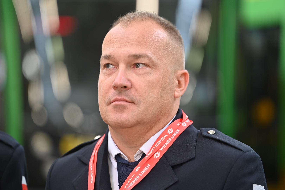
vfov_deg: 7.6
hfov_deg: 11.4
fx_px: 1425
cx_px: 142
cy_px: 95
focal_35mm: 180
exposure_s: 1/60
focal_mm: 180
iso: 320
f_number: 2.8
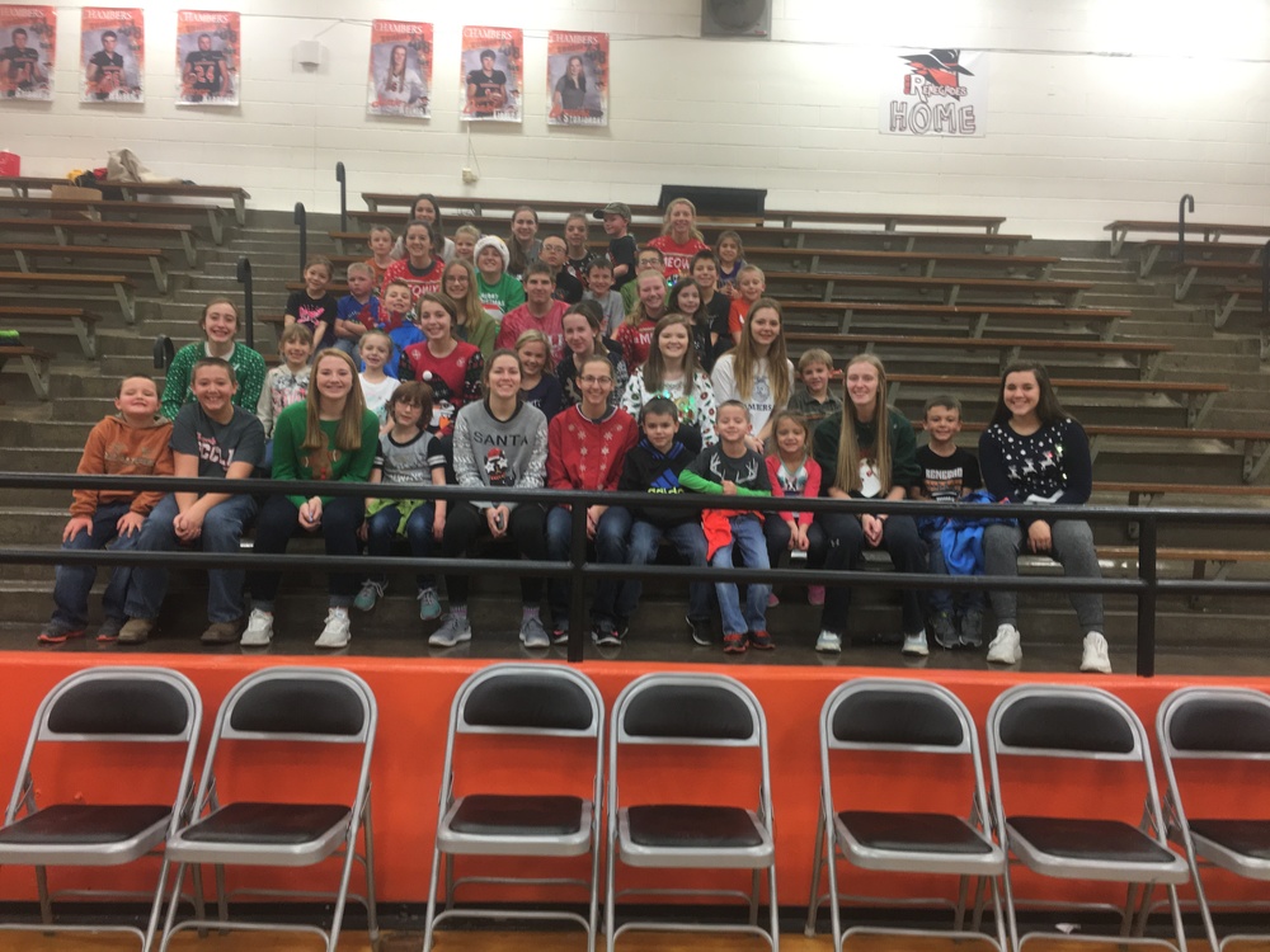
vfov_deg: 48.2
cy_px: 476
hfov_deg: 61.7
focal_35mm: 29
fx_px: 1064
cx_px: 635
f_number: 2.2
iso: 64
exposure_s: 1/30
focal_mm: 4.15
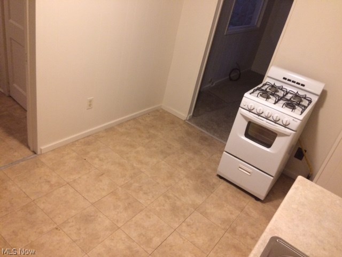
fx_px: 287
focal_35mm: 29
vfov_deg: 48.2
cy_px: 128
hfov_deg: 61.7
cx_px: 171
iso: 250
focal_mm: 4.15
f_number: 2.2
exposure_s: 1/30
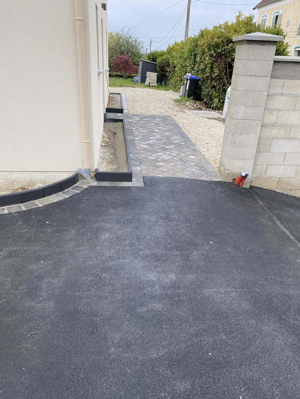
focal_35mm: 26
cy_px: 200
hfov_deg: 53.1
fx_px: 300
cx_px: 150
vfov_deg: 67.3
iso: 32
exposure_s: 1/263
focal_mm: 4.25
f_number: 1.8
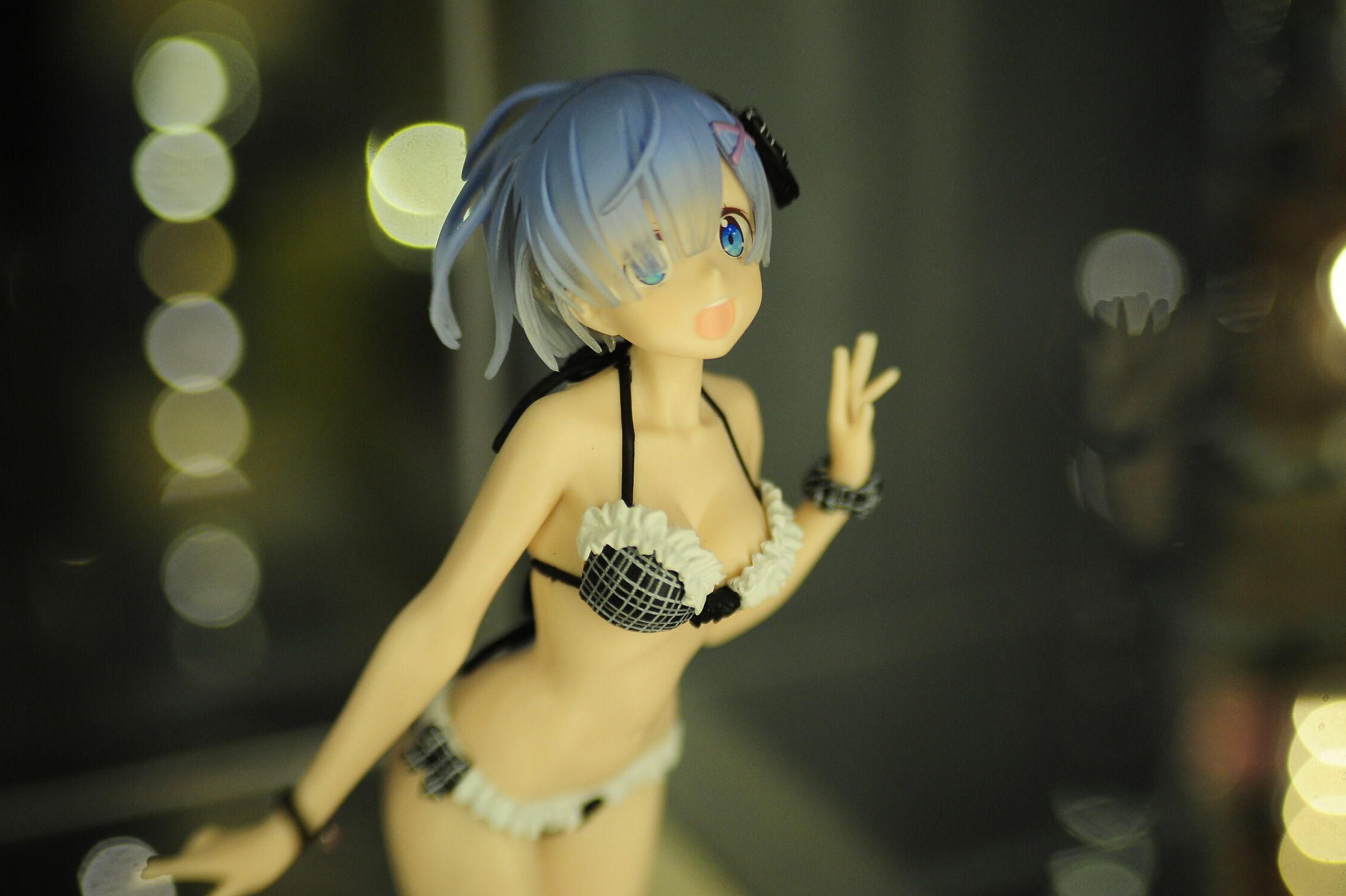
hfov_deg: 27.0
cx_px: 719
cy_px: 473
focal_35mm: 75
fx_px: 2803
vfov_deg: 18.2
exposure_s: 1/320
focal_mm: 70
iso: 1600
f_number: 3.5
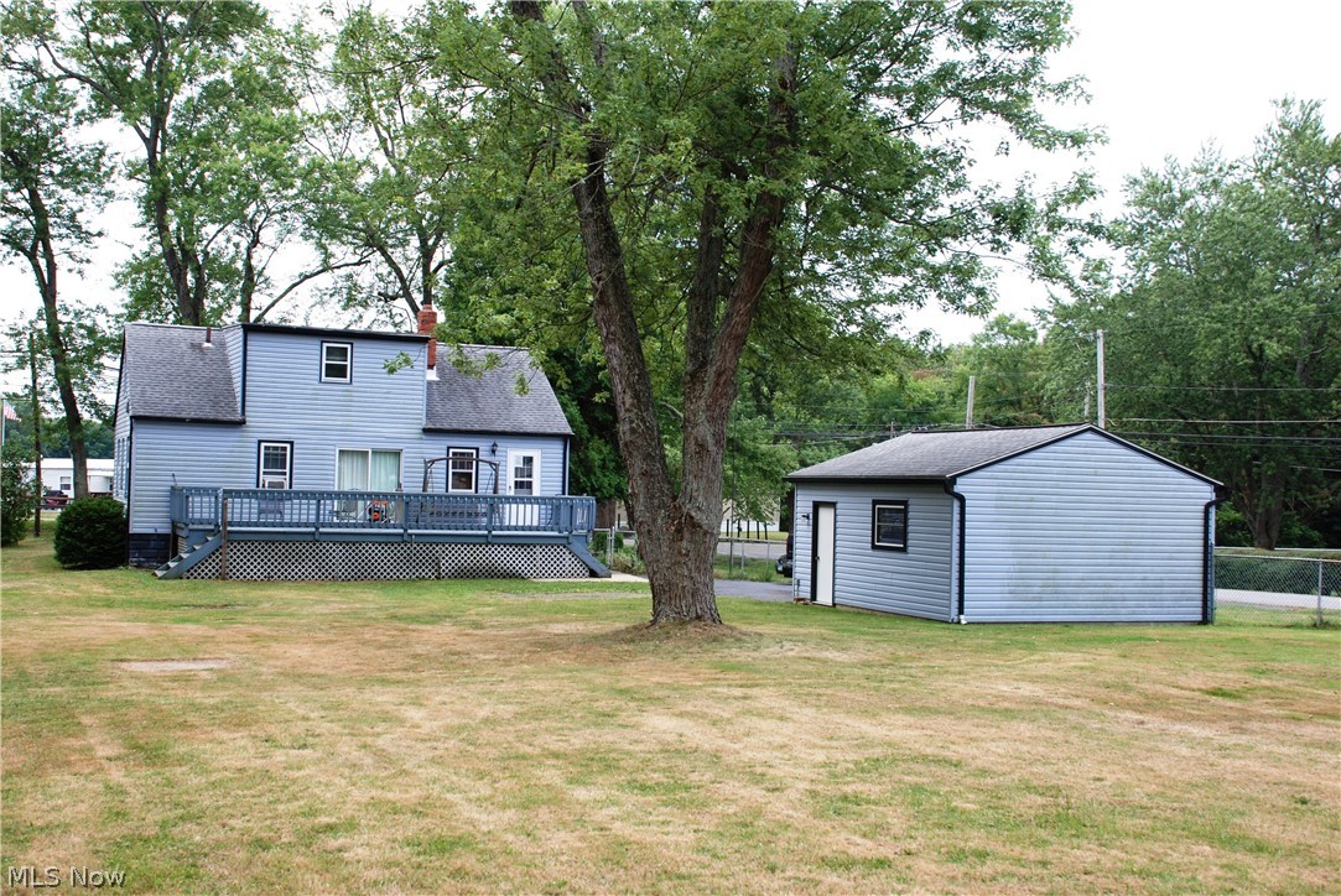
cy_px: 448
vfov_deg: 34.3
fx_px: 1454
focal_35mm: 39
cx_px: 670
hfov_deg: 49.5
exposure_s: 1/200
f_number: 7.1
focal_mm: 26
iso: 200
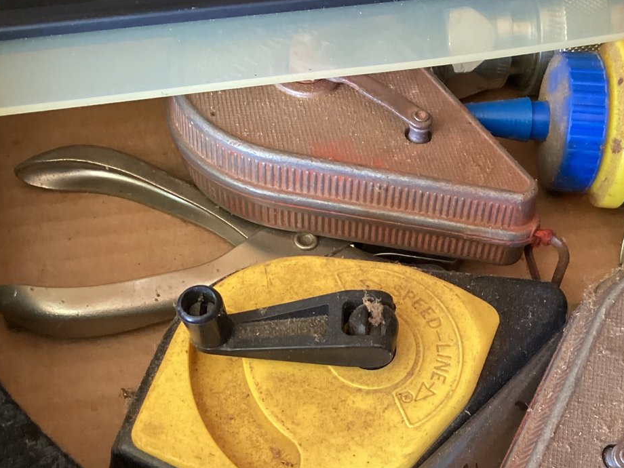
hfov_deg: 36.4
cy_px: 354
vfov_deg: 28.1
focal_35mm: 51
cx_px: 485
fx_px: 919
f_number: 2.4
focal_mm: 3.3
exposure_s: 1/50
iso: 320
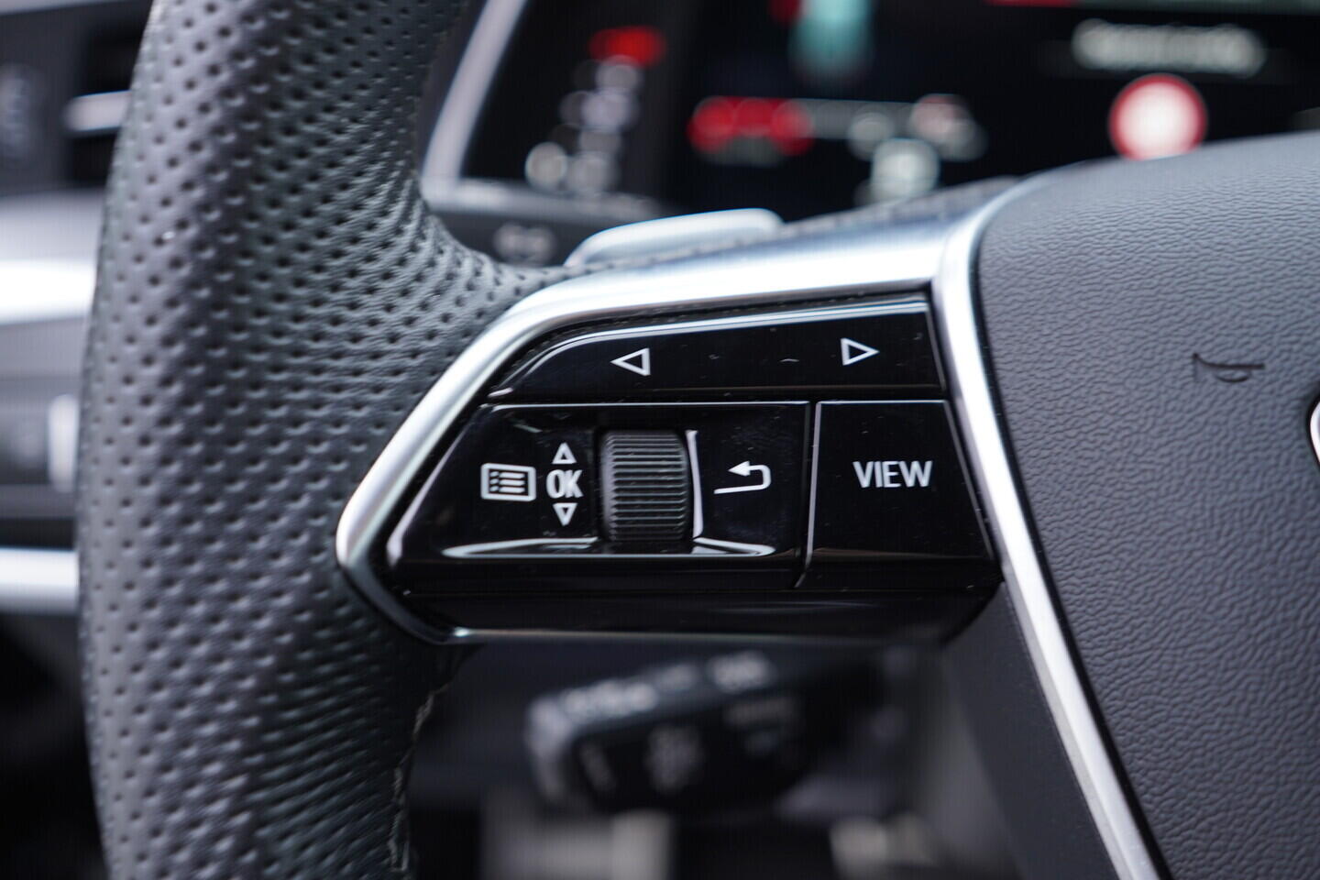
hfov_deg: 53.1
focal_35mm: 36
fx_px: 1320
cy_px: 440
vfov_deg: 36.9
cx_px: 660
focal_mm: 24
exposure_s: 1/40
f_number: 2.8
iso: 200
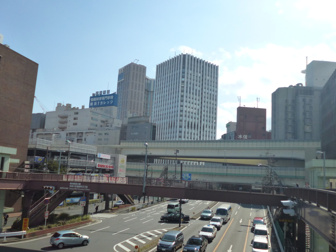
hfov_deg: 59.9
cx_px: 184
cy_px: 137
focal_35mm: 30
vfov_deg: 46.7
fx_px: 291
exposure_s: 1/250
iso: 160
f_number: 9
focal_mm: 4.3
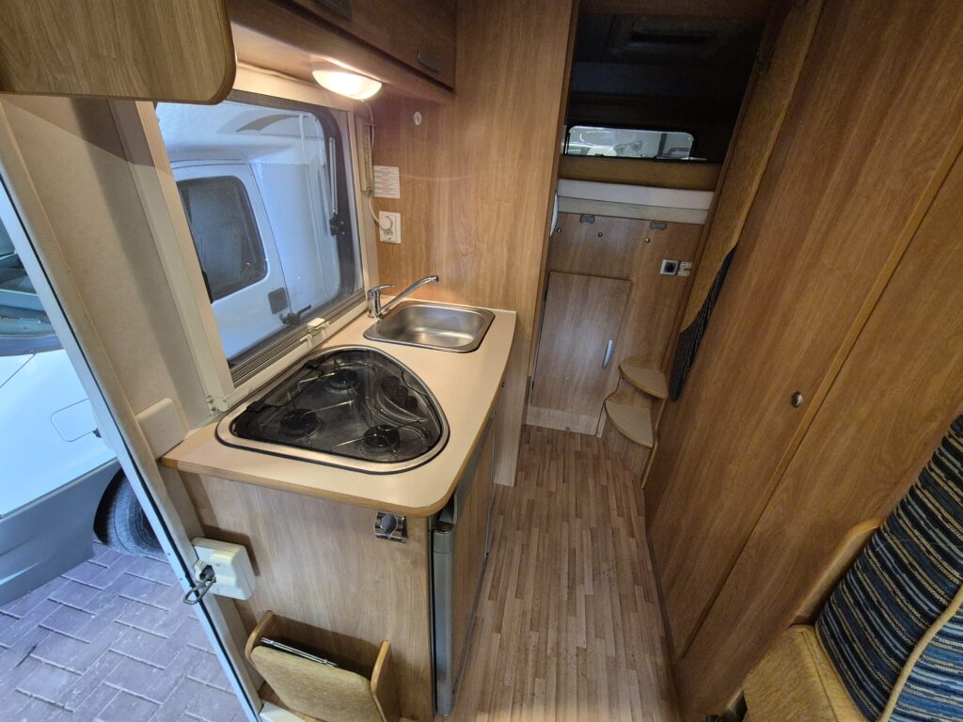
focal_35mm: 13
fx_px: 362
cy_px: 361
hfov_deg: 106.2
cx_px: 482
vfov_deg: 89.9
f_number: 2.2
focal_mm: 2.2
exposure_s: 1/50
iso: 1000
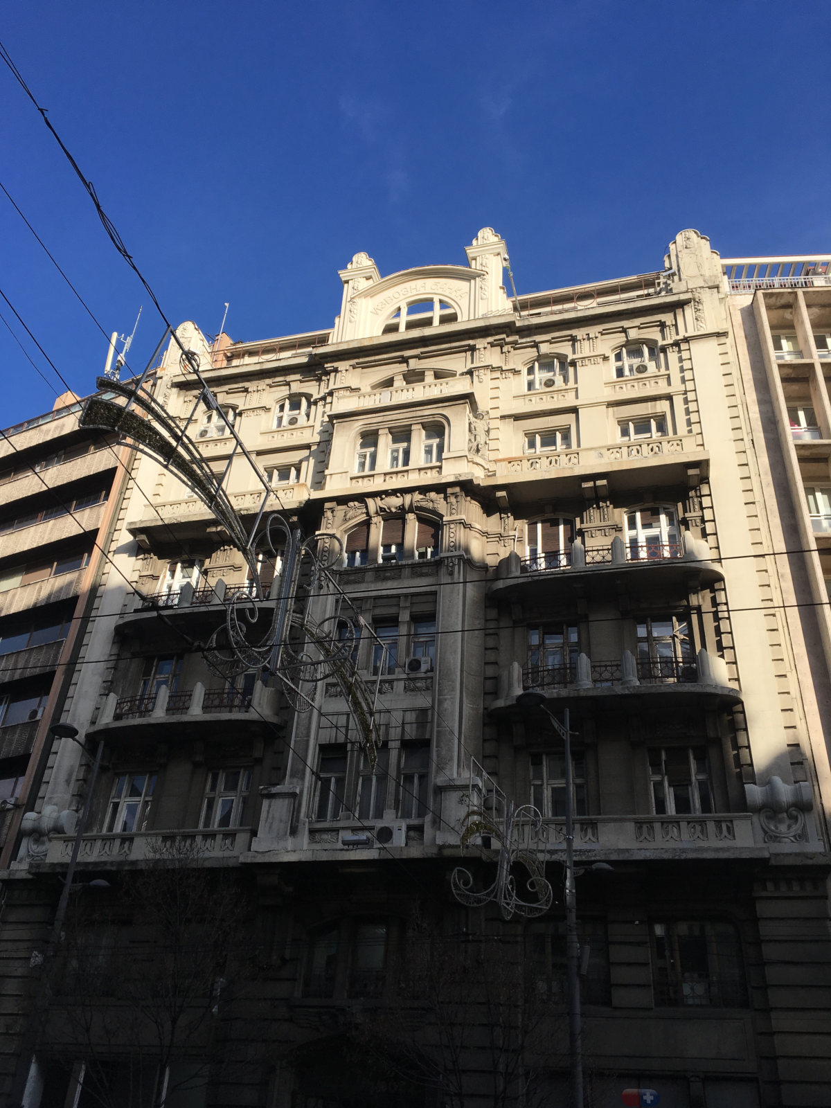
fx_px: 928
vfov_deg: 61.7
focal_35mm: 29
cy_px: 554
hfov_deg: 48.2
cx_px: 416
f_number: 2.2
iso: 25
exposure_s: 1/1350
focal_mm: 4.15
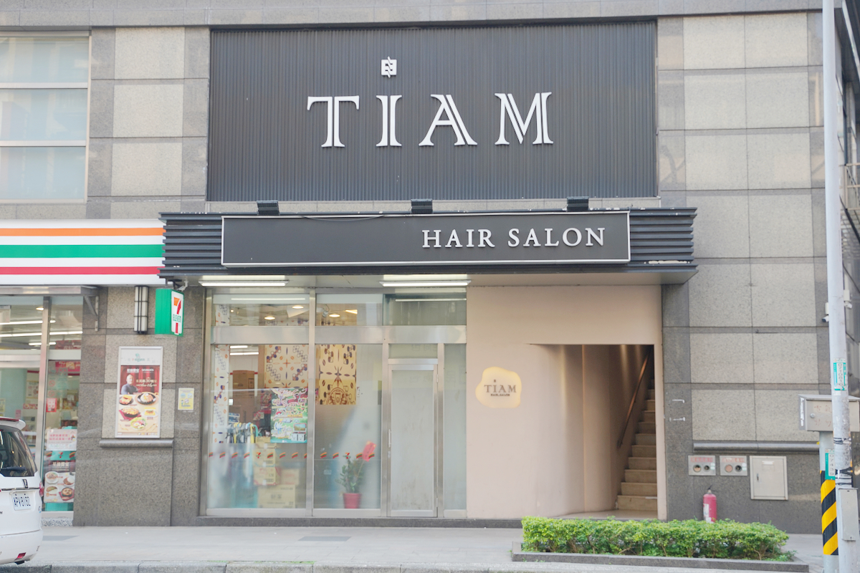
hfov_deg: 40.3
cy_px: 286
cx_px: 430
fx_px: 1170
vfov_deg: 27.5
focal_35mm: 49
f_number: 4
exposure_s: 1/160
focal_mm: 49
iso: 400
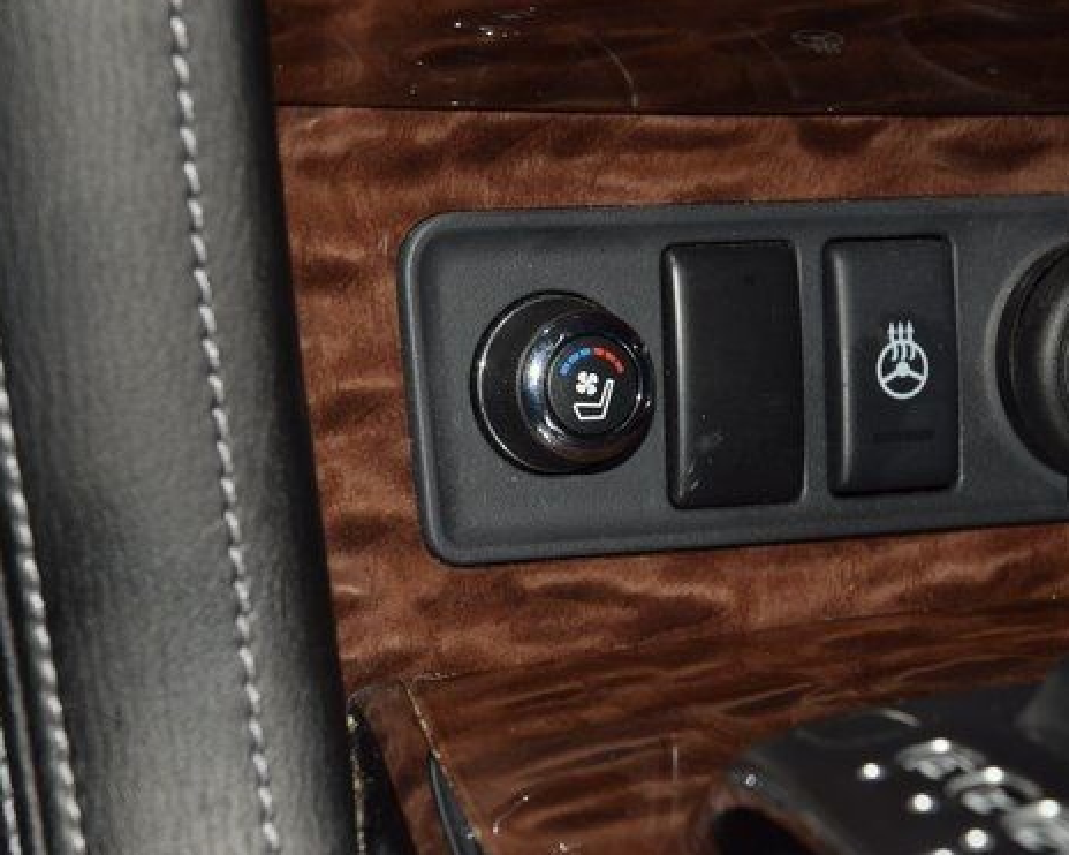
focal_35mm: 136
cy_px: 372
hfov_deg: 14.2
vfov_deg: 11.3
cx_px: 604
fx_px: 4302
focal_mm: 70
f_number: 8
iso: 100
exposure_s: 1/125
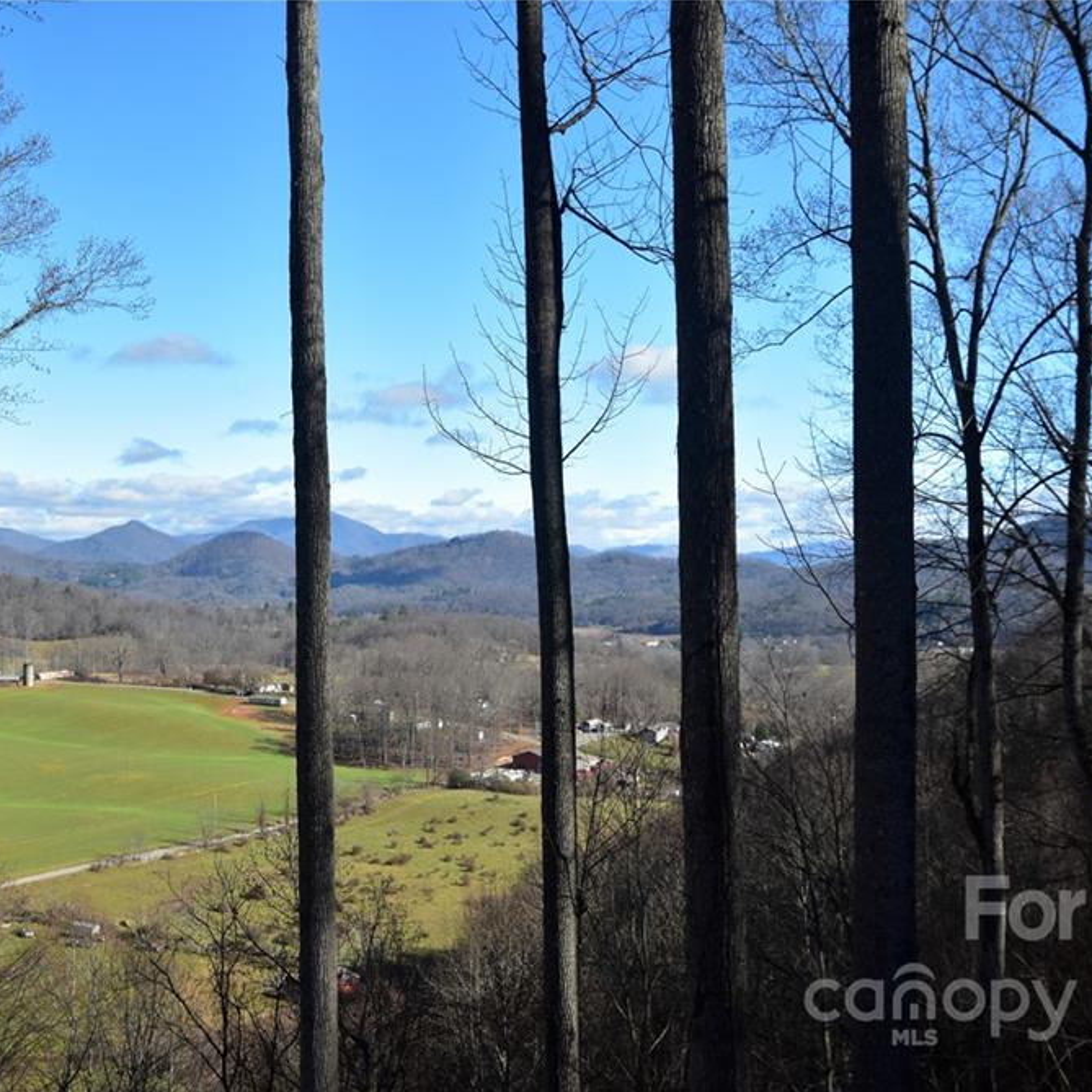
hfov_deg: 42.7
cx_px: 457
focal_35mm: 39
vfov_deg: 42.8
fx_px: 1392
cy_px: 555
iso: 400
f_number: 10
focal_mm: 20
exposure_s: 1/250
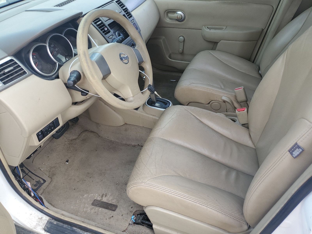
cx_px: 156
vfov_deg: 53.1
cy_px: 117
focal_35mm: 26
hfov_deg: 67.3
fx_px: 234
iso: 50
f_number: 1.5
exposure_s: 1/345
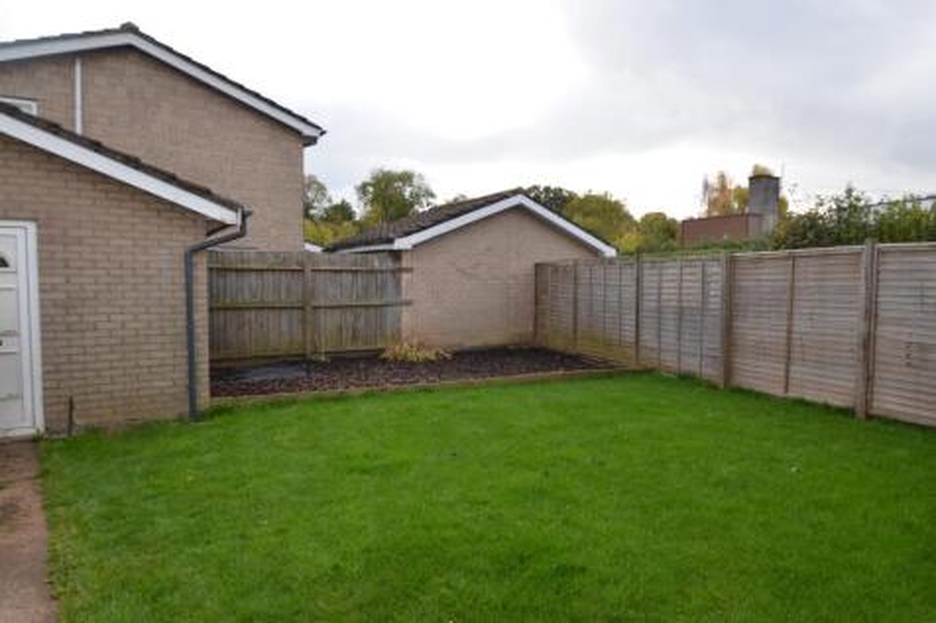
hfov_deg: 81.2
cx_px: 468
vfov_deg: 59.5
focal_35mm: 21
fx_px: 546
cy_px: 312
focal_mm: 14
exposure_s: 1/200
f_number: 5
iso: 100
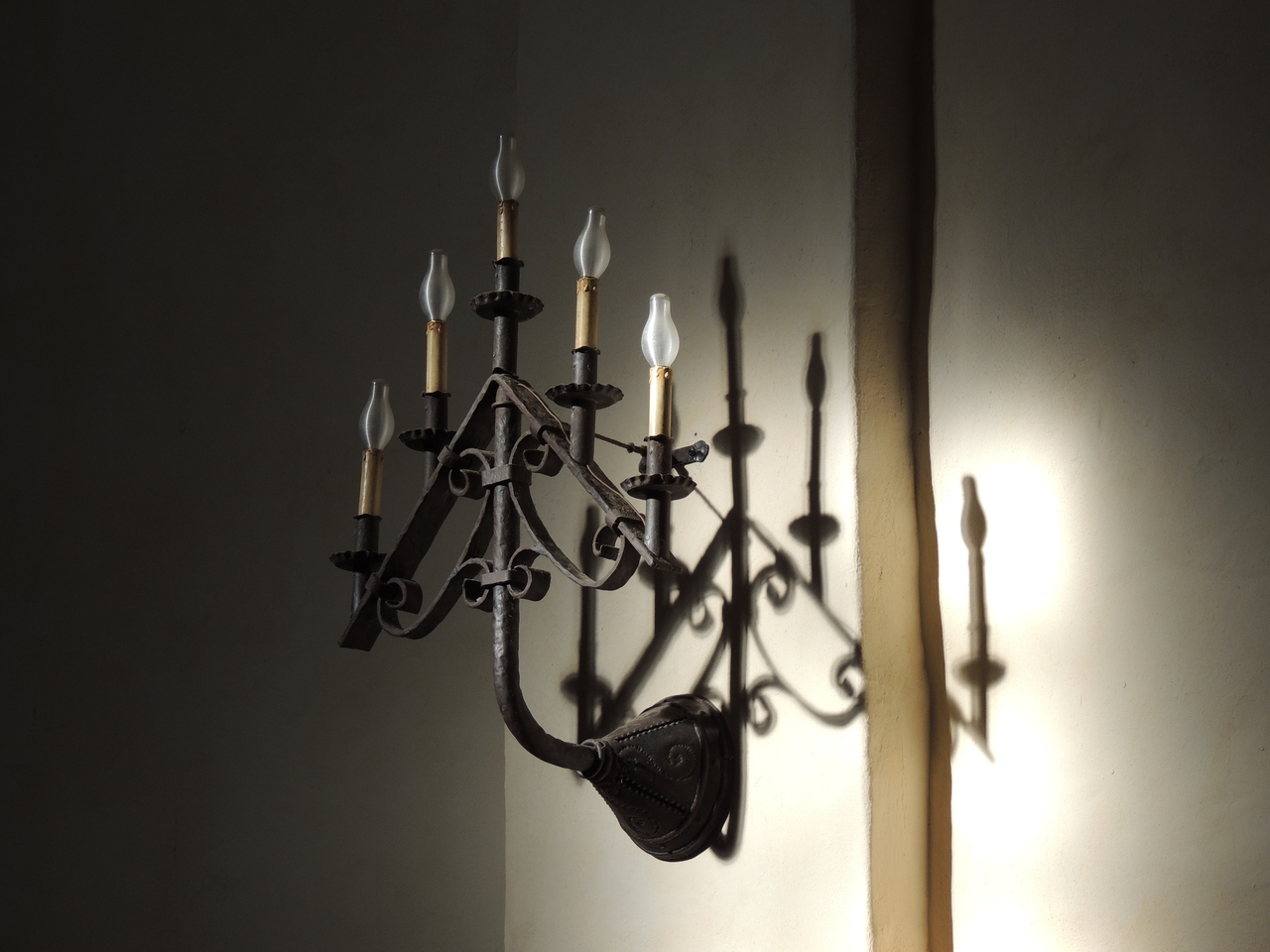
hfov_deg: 13.6
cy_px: 476
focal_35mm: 145
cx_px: 635
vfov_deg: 10.2
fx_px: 5320
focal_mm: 25.8
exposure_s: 1/125
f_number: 4.4
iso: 110
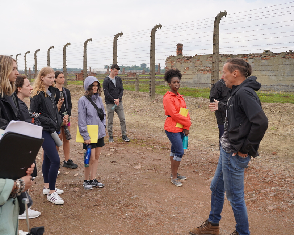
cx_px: 126
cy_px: 117
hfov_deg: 49.0
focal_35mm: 37
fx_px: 322
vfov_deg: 40.1
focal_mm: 32
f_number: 4.5
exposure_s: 1/500
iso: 100
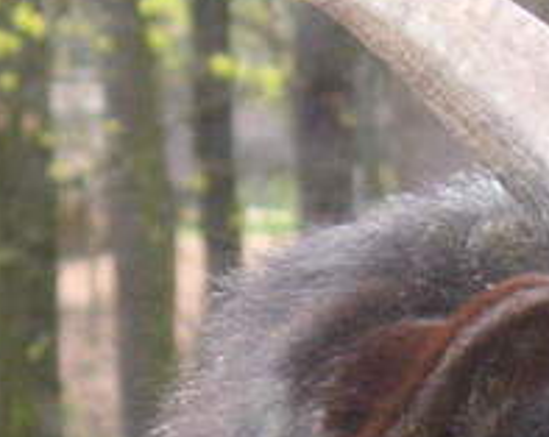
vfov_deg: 3.9
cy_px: 704
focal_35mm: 393
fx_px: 6376
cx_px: 669
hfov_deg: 4.9
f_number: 5
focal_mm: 16.4
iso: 160
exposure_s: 1/90
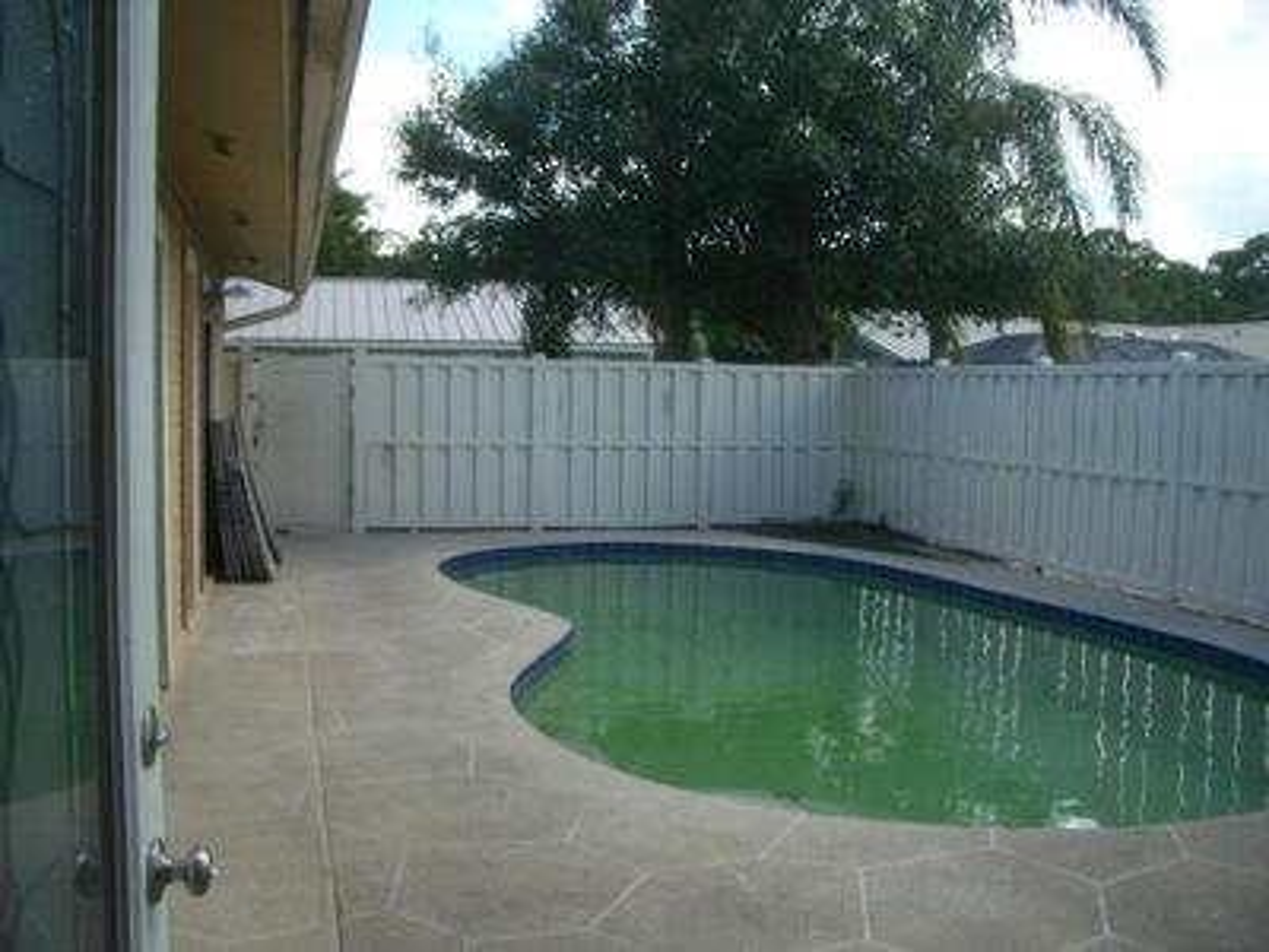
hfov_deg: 52.6
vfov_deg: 40.7
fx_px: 1283
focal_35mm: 35
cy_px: 476
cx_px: 634
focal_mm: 5.8
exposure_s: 1/500
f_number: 2.6
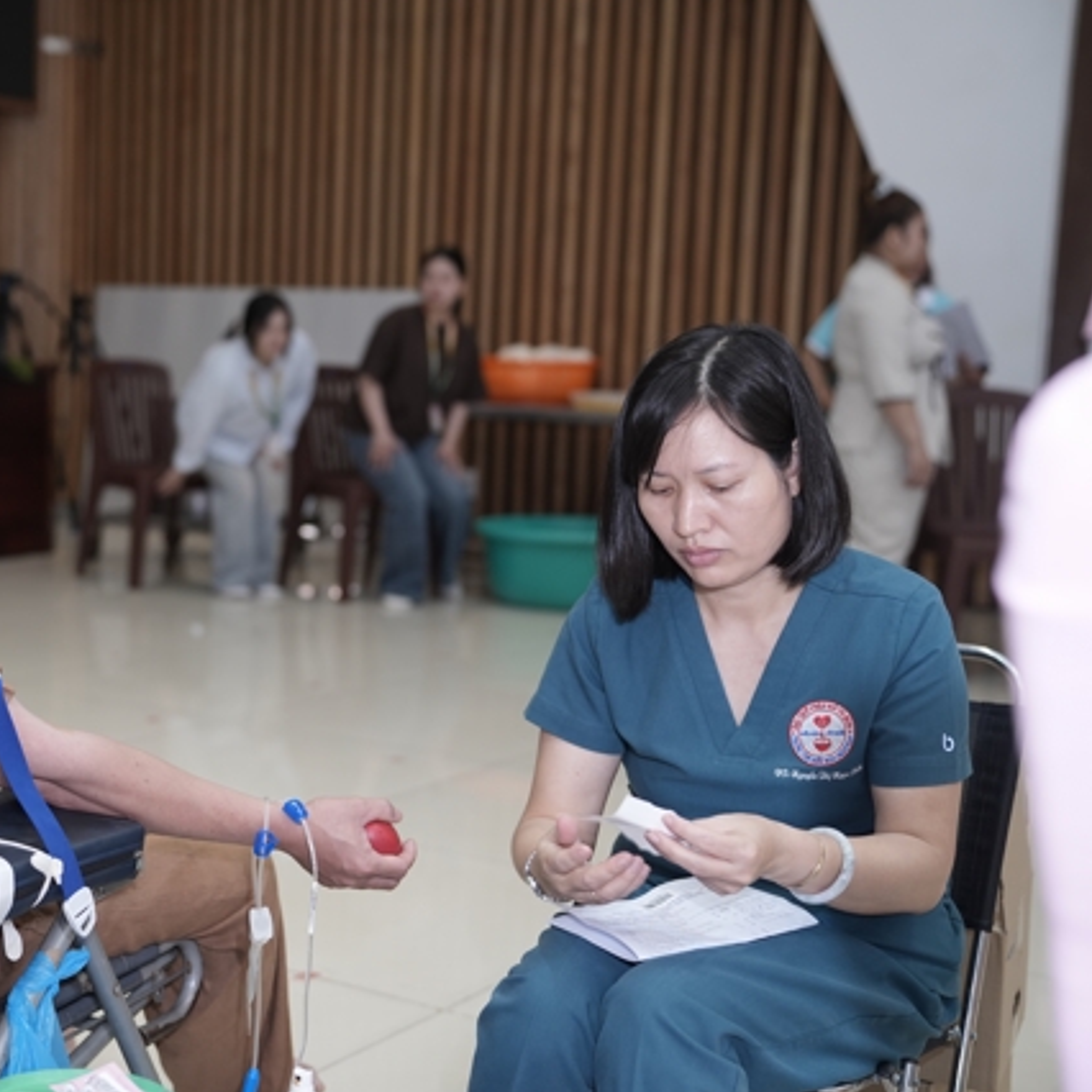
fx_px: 2034
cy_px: 552
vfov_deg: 30.0
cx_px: 282
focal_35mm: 57
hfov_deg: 29.6
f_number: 2.5
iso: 500
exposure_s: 1/125
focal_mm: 44
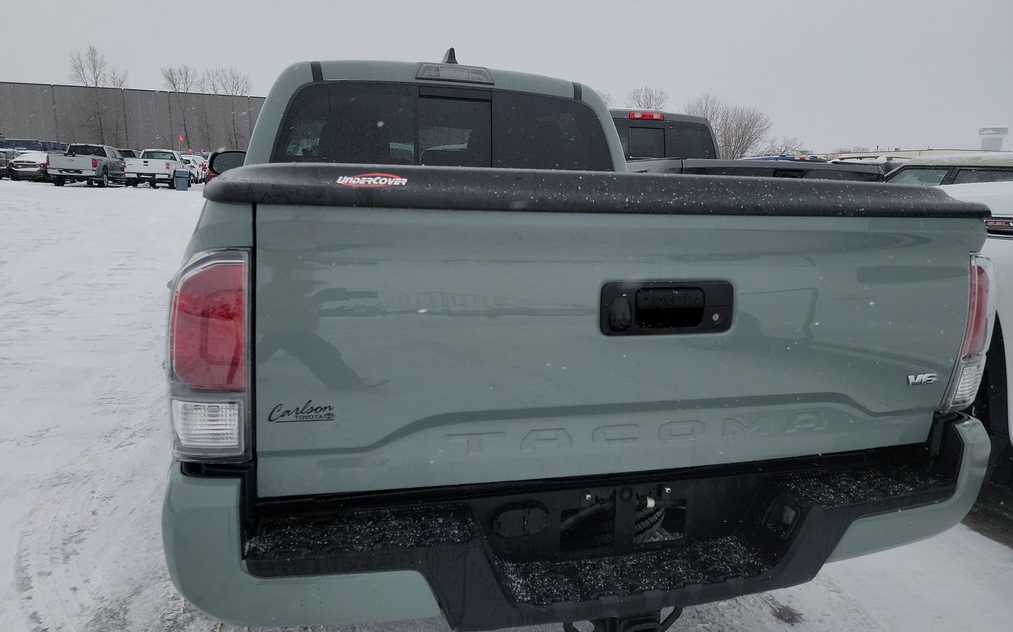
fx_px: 718
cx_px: 502
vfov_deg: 47.6
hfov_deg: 70.4
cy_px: 306
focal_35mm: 26
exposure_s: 1/485
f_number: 1.8
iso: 50
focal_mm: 6.7
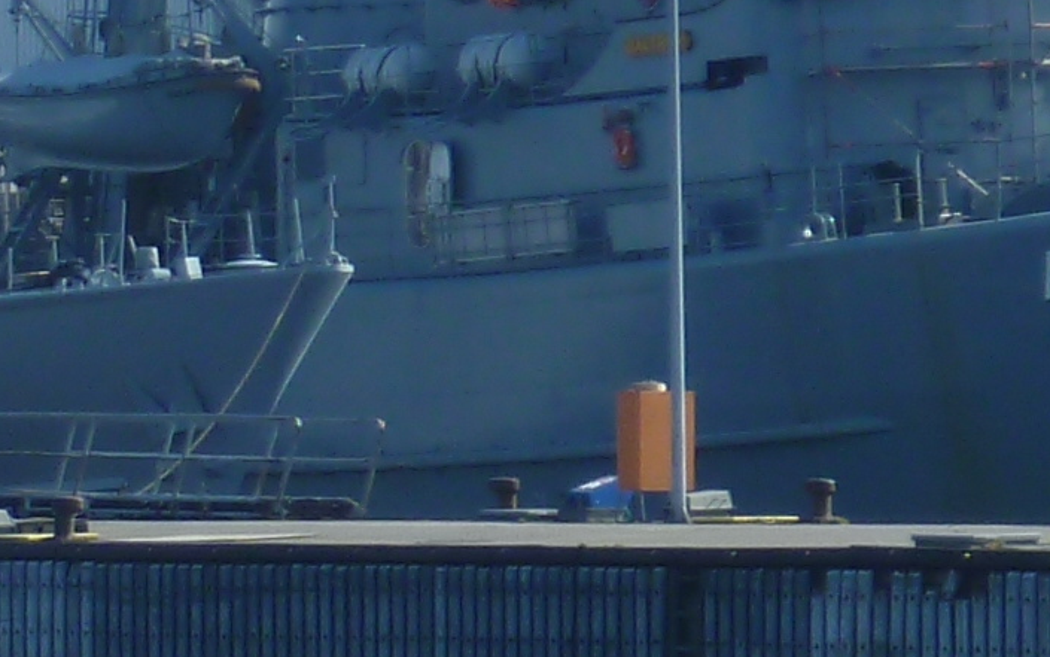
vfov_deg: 2.8
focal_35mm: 463
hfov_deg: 4.5
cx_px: -268
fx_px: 13252
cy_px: 839
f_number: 4.7
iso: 80
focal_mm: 13.7
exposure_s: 1/500
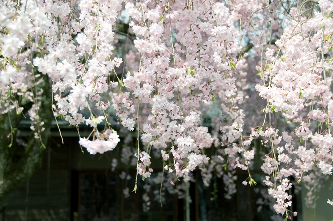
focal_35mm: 405
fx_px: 3741
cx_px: 166
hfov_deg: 5.1
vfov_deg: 3.4
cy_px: 110
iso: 200
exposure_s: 1/1000
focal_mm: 270
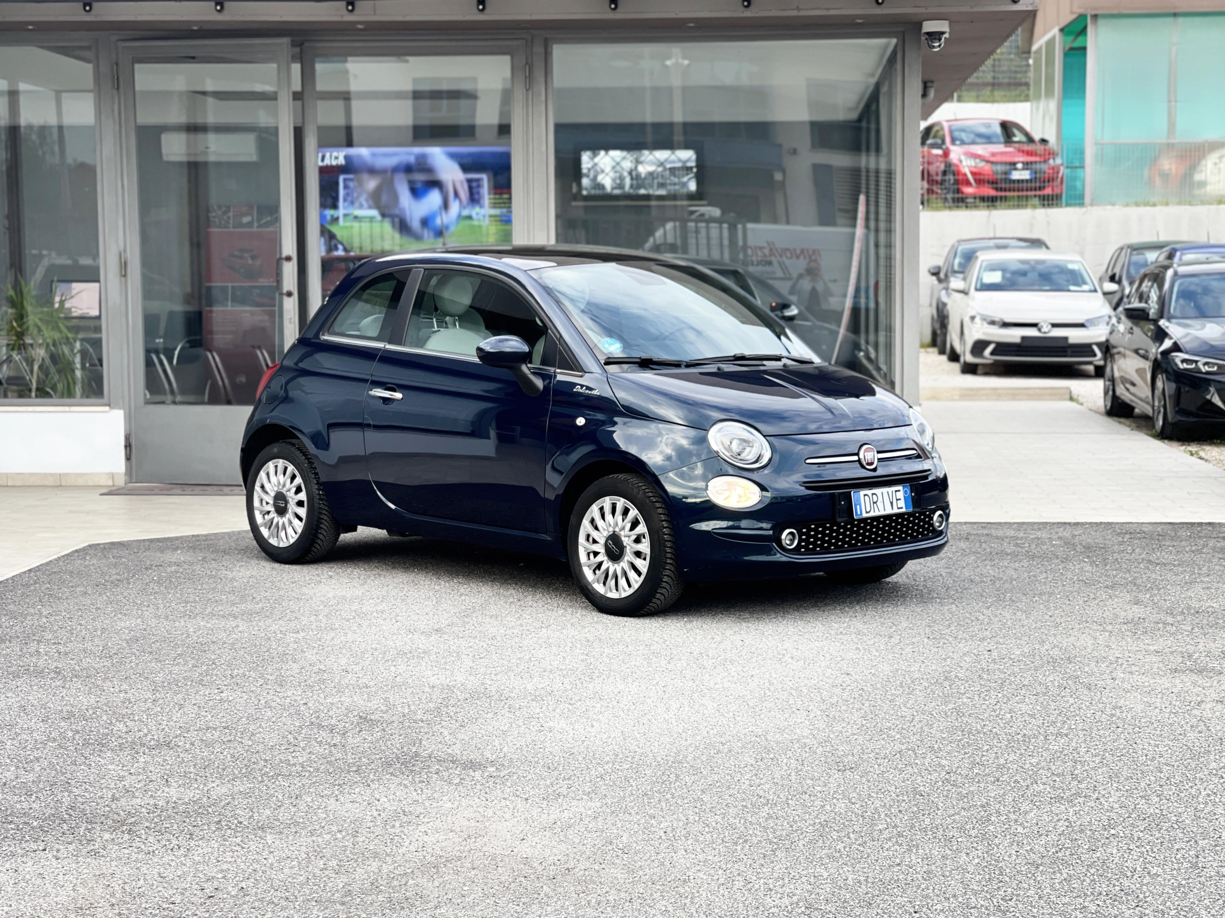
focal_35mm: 64
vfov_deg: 22.9
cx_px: 612
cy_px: 459
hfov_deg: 30.3
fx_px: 2265
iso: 40
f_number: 2.2
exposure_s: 1/121
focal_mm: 7.5
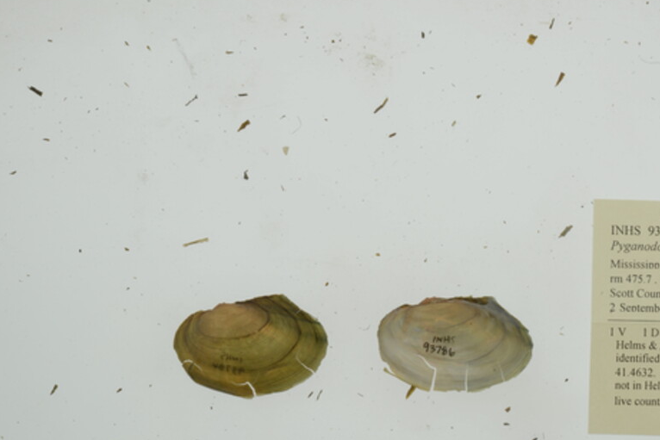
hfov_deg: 21.5
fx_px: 1724
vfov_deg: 14.6
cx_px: 473
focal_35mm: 94
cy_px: 222
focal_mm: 60
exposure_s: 1/13
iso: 100
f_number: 32
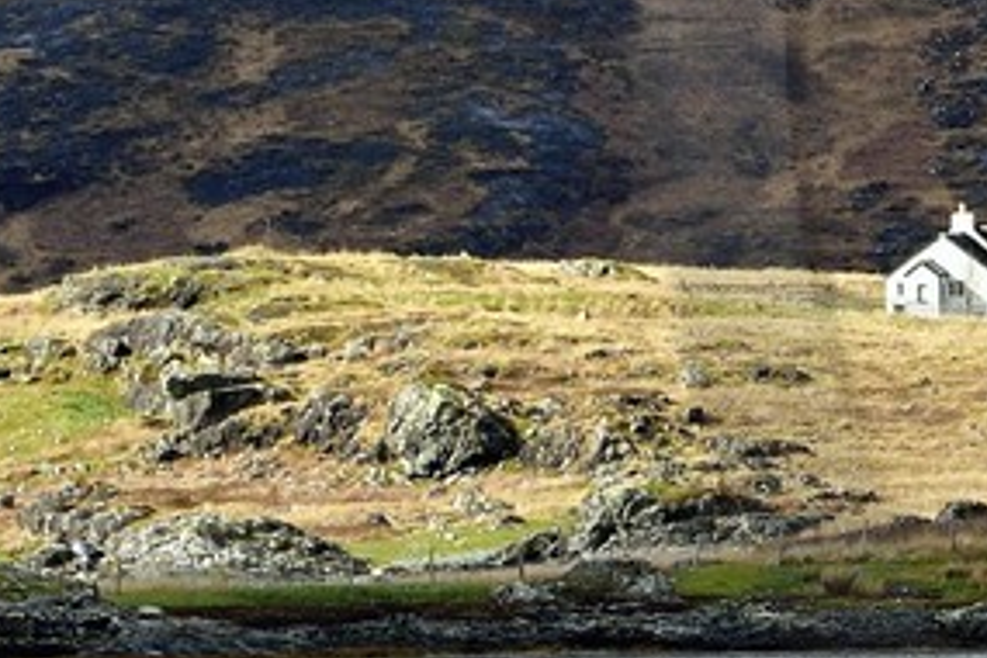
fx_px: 26948
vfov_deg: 1.4
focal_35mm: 983
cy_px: 21
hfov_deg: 2.1
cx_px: 2057
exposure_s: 1/250
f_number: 9
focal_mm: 175
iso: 200
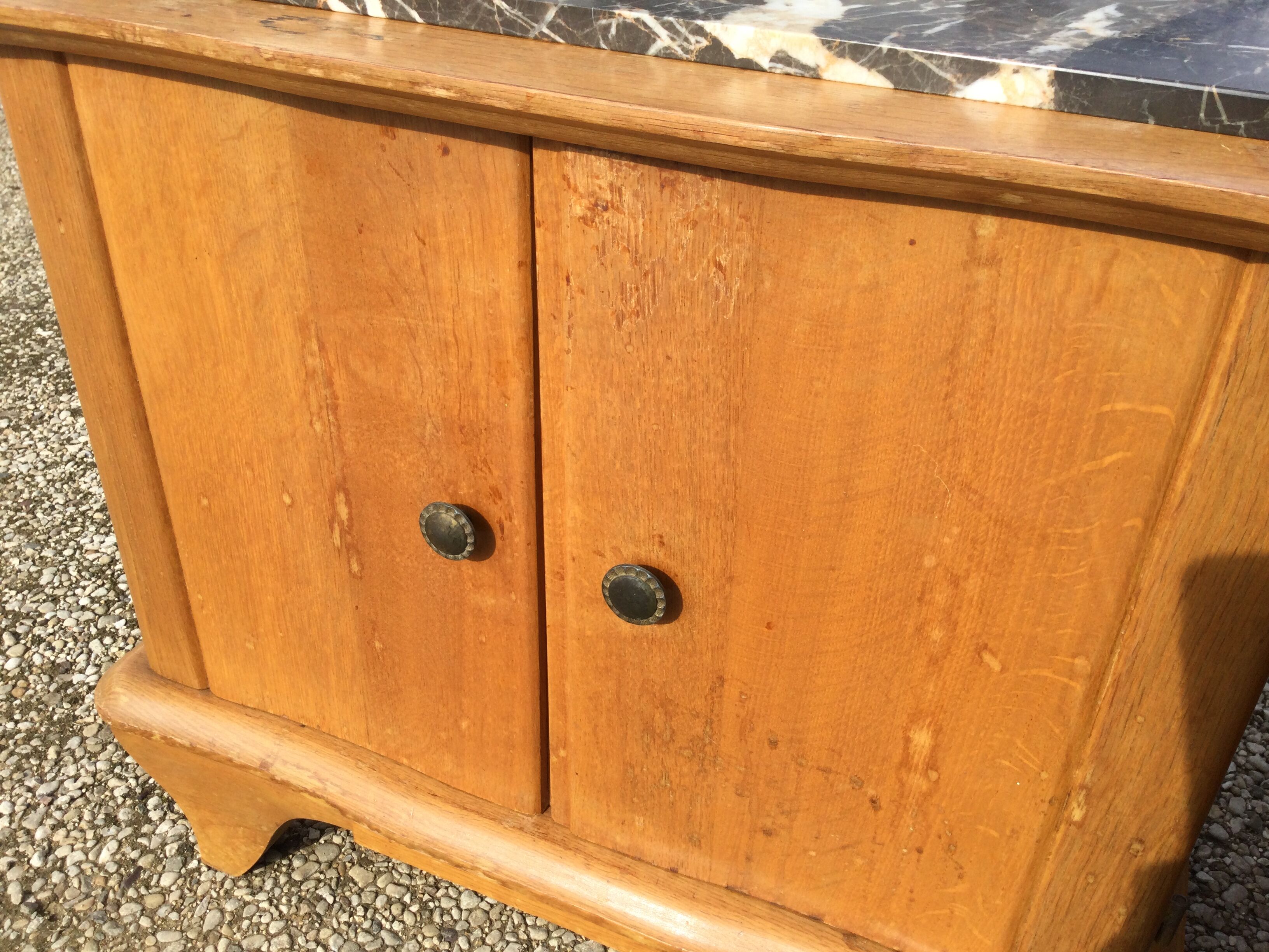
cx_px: 634
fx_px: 1136
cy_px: 476
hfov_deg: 58.4
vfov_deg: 45.4
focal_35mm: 31
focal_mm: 3.3
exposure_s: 1/831
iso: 25
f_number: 2.4
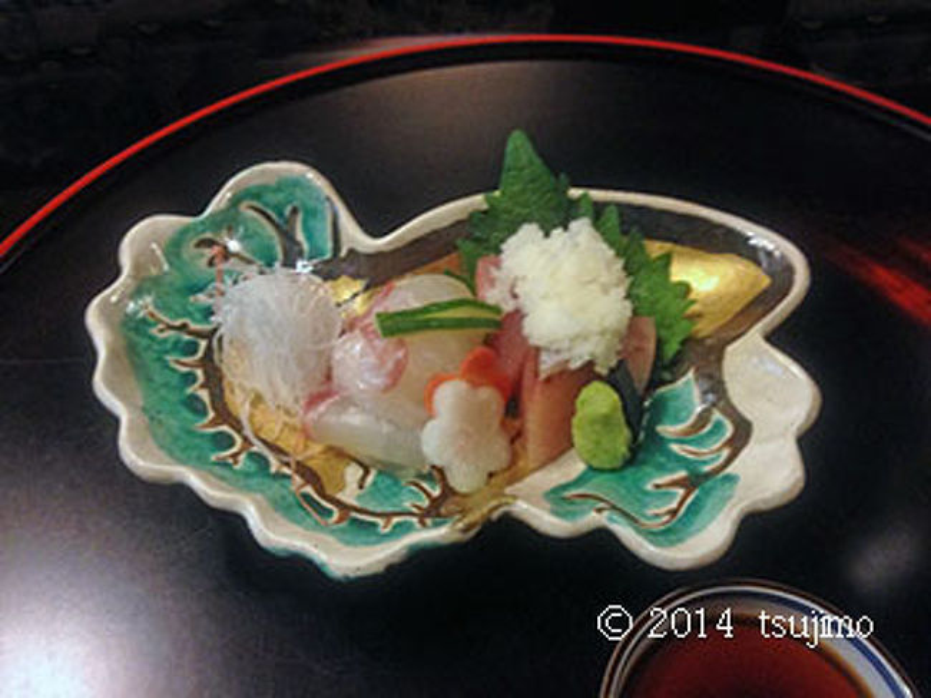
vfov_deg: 40.7
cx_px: 466
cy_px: 349
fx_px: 941
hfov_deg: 52.6
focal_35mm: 35
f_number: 2.4
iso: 250
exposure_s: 1/20
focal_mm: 4.28
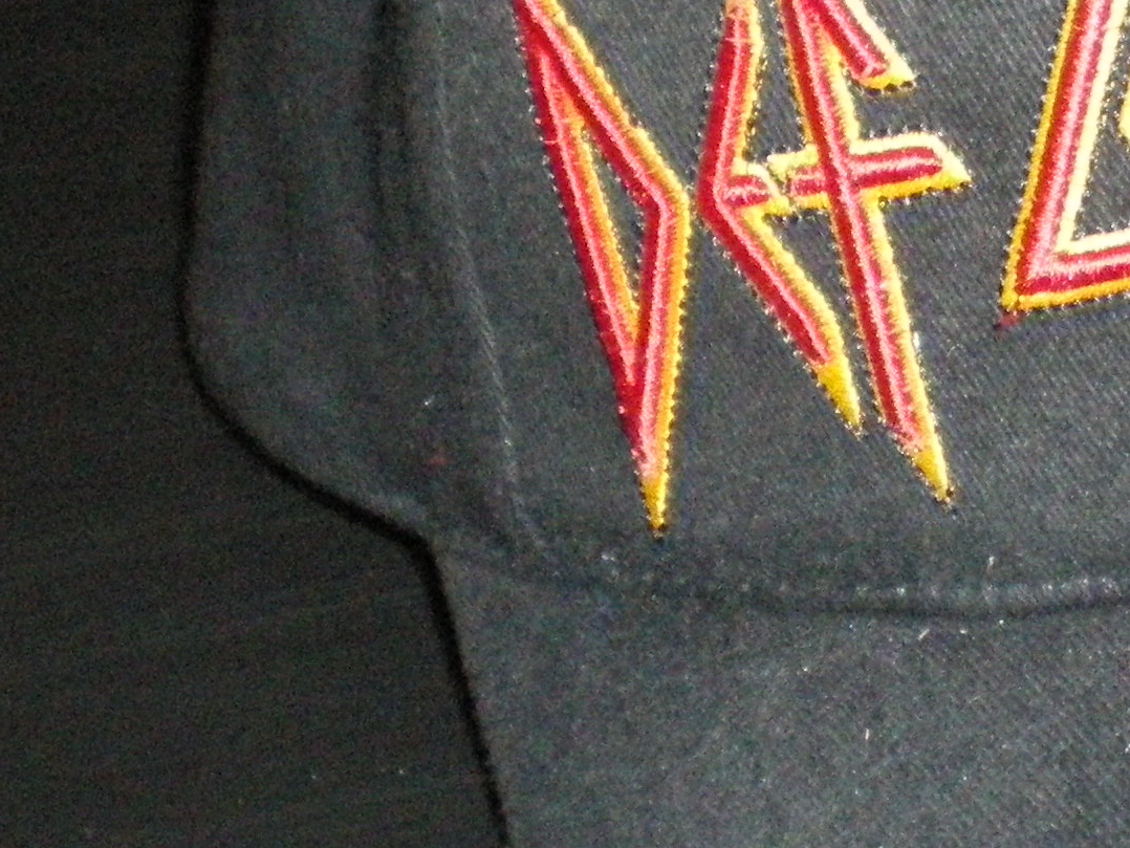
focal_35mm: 109
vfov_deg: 13.5
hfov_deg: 17.7
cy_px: 229
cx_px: 1075
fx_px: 3559
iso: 800
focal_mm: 6.3
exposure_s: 1/50
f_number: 3.1
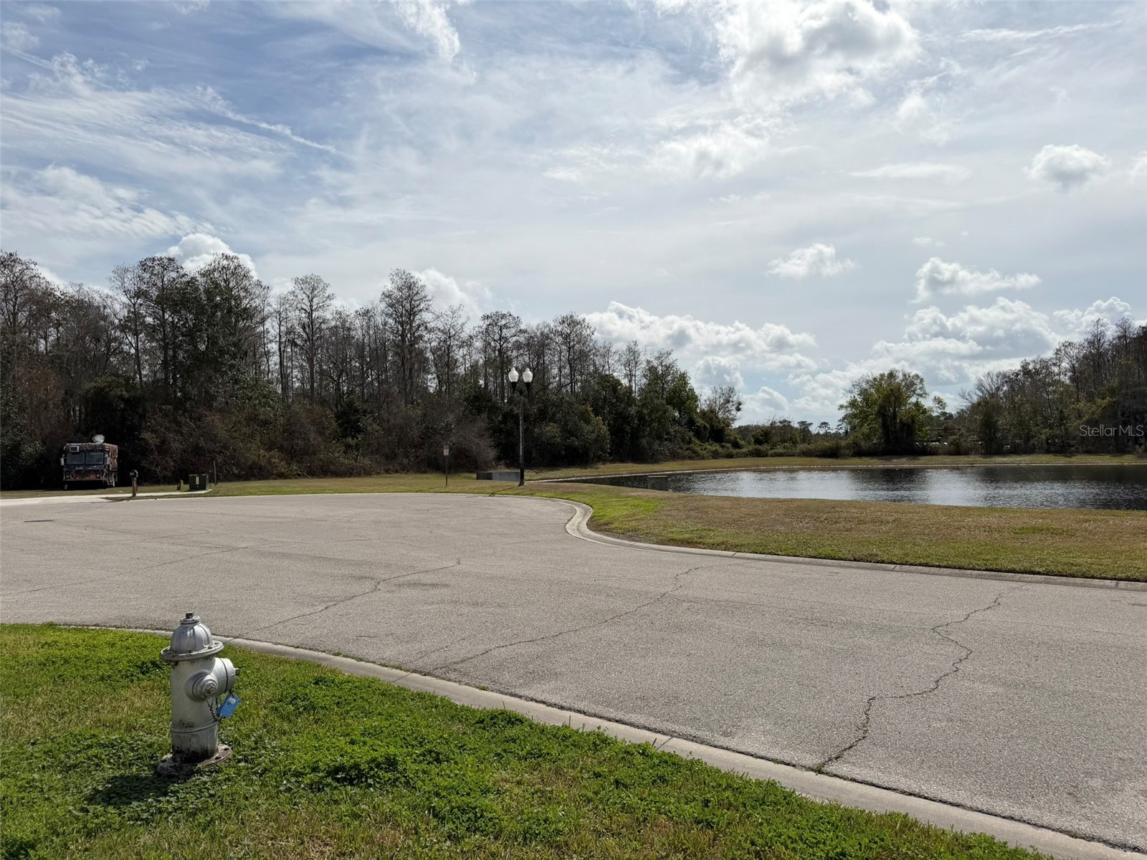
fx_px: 795
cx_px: 574
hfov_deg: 71.6
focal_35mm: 24
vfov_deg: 56.8
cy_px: 430
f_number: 1.78
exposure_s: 1/17544
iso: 80
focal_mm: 6.76
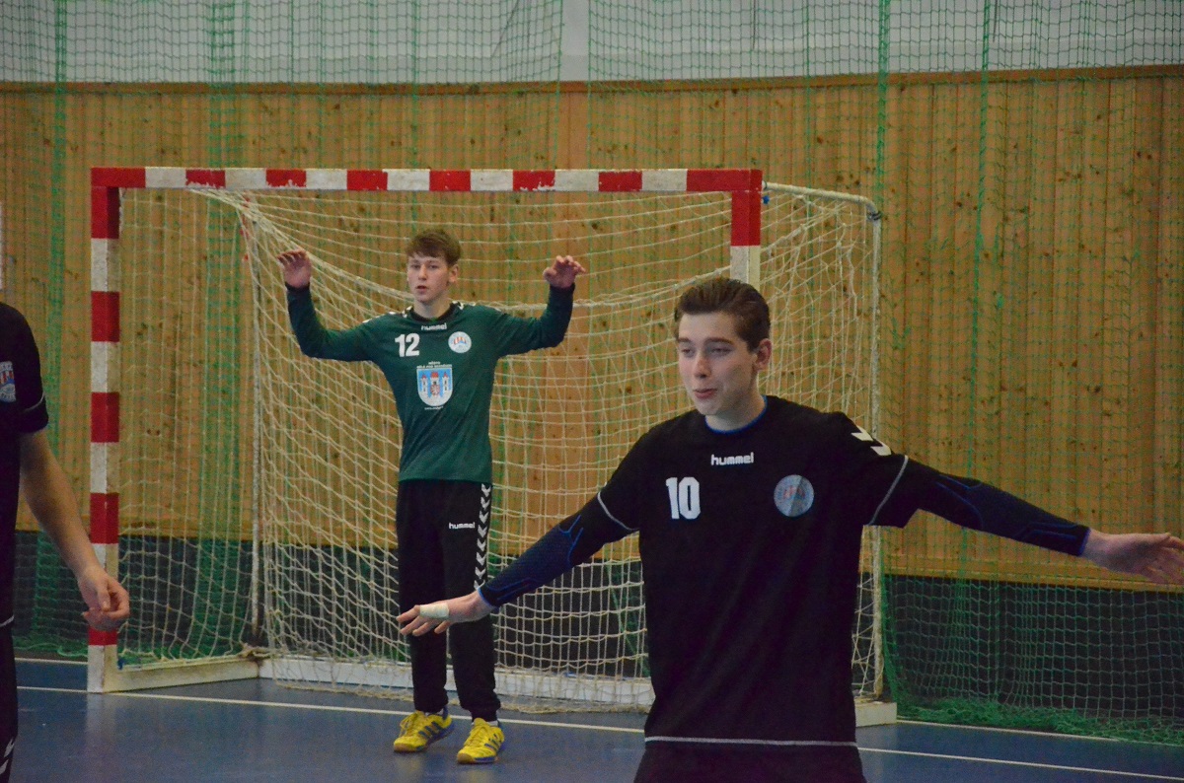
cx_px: 592
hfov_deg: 13.1
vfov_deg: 8.7
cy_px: 392
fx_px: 5168
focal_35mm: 158
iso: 6400
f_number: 6.3
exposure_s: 1/1000
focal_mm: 105
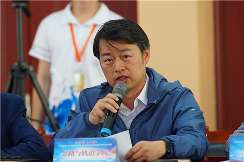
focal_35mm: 300
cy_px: 81
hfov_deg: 6.9
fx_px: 2033
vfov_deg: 4.6
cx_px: 122
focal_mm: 200
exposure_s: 1/160
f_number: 4
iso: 2500
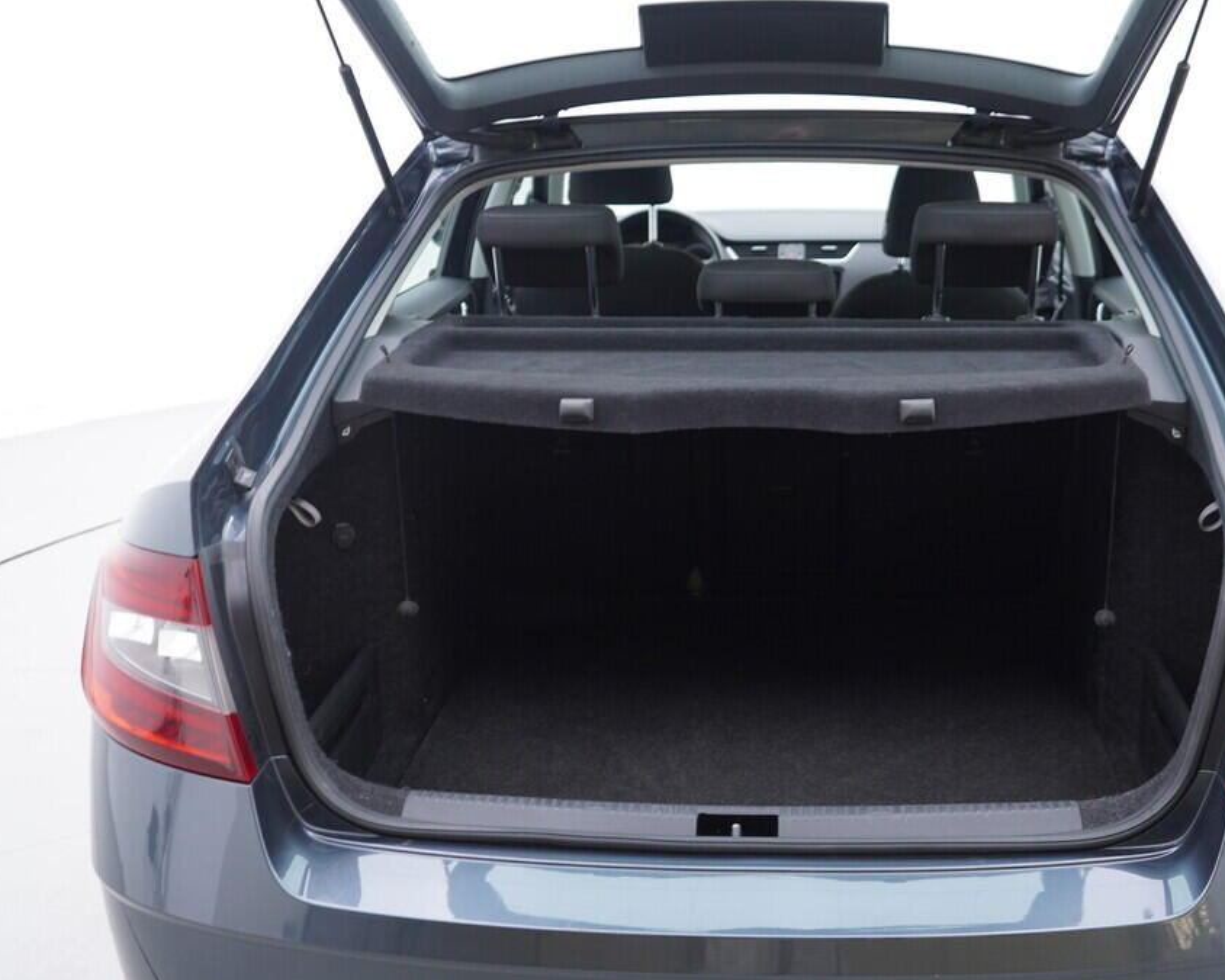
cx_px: 733
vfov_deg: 36.5
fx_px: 1486
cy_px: 493
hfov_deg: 44.6
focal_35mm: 41
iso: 160
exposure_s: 1/40
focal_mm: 24
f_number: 2.8
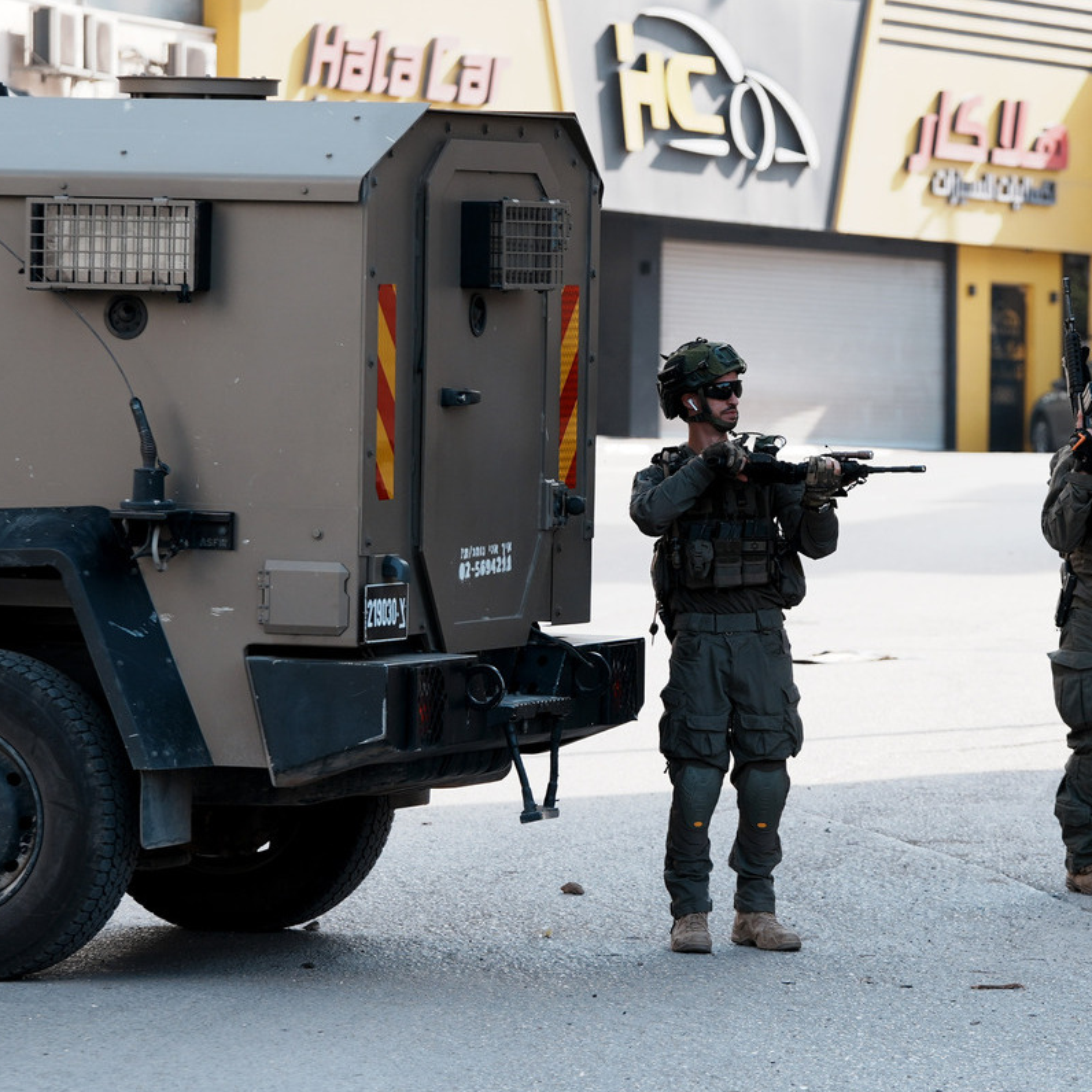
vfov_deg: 7.7
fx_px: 8137
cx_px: 750
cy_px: 547
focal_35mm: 228
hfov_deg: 7.7
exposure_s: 1/500
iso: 250
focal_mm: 119
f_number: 4.5
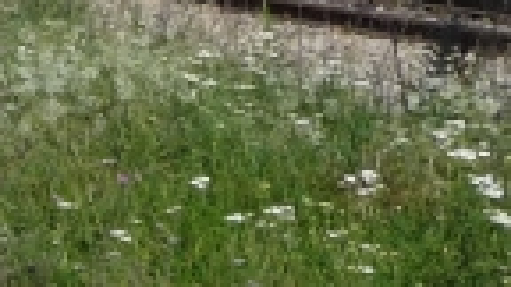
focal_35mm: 200
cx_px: -504
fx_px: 2710
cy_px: -315
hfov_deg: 10.0
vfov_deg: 5.9
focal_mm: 5
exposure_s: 1/500
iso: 160
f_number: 8
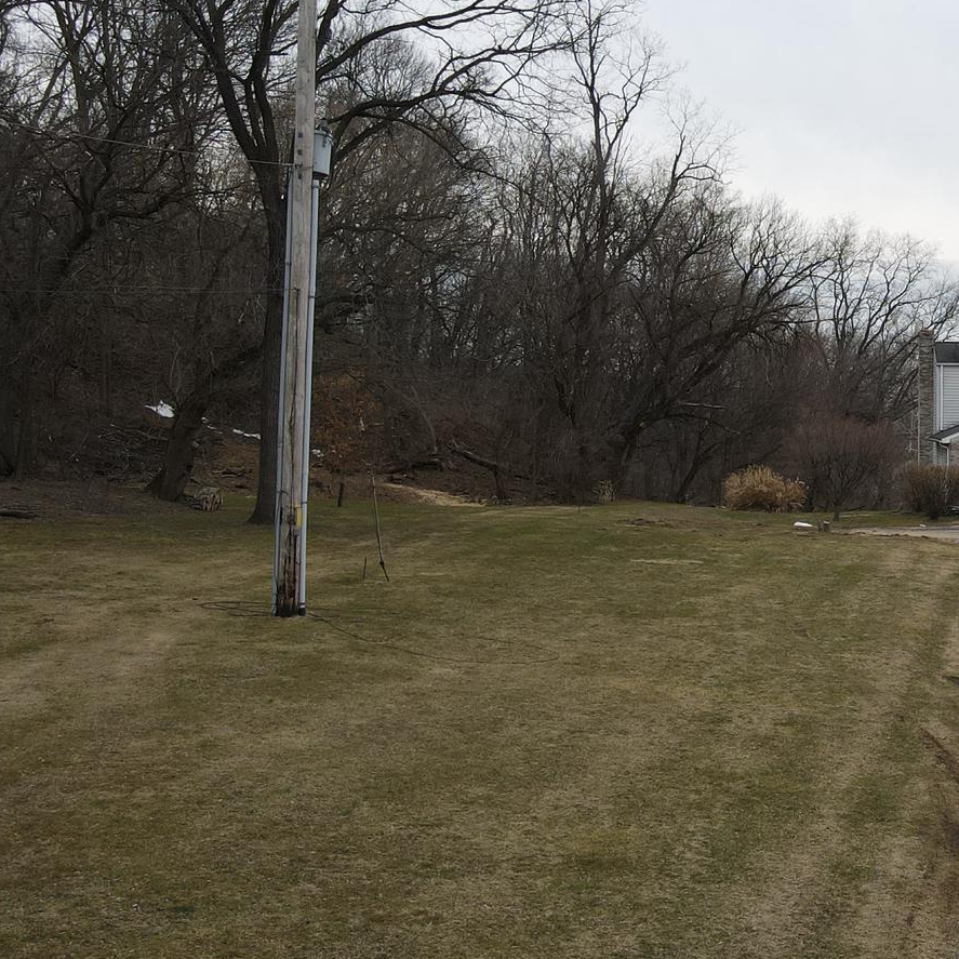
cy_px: 444
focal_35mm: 49
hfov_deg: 30.9
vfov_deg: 34.7
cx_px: 1058
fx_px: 1536
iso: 100
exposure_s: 1/320
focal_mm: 4.5
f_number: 2.8
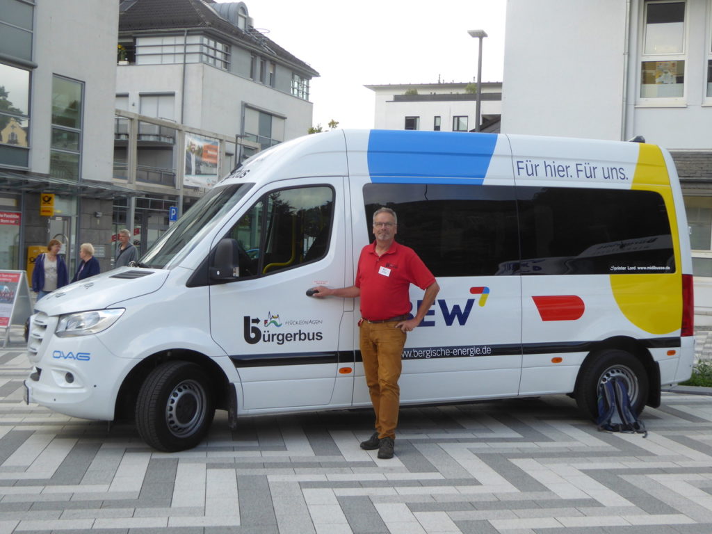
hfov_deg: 38.9
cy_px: 267
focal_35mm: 49
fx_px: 1008
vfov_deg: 29.7
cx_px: 356
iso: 100
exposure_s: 1/160
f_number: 4
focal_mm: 8.4
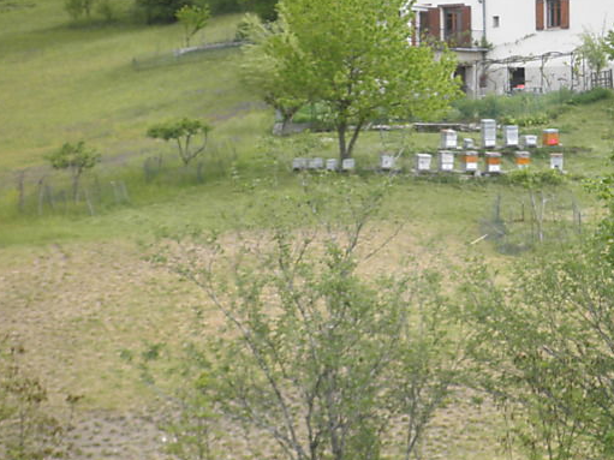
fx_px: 1667
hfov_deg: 20.8
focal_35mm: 94
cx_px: 428
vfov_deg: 15.7
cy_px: 172
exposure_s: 1/200
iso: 64
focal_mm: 10.7
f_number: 3.9
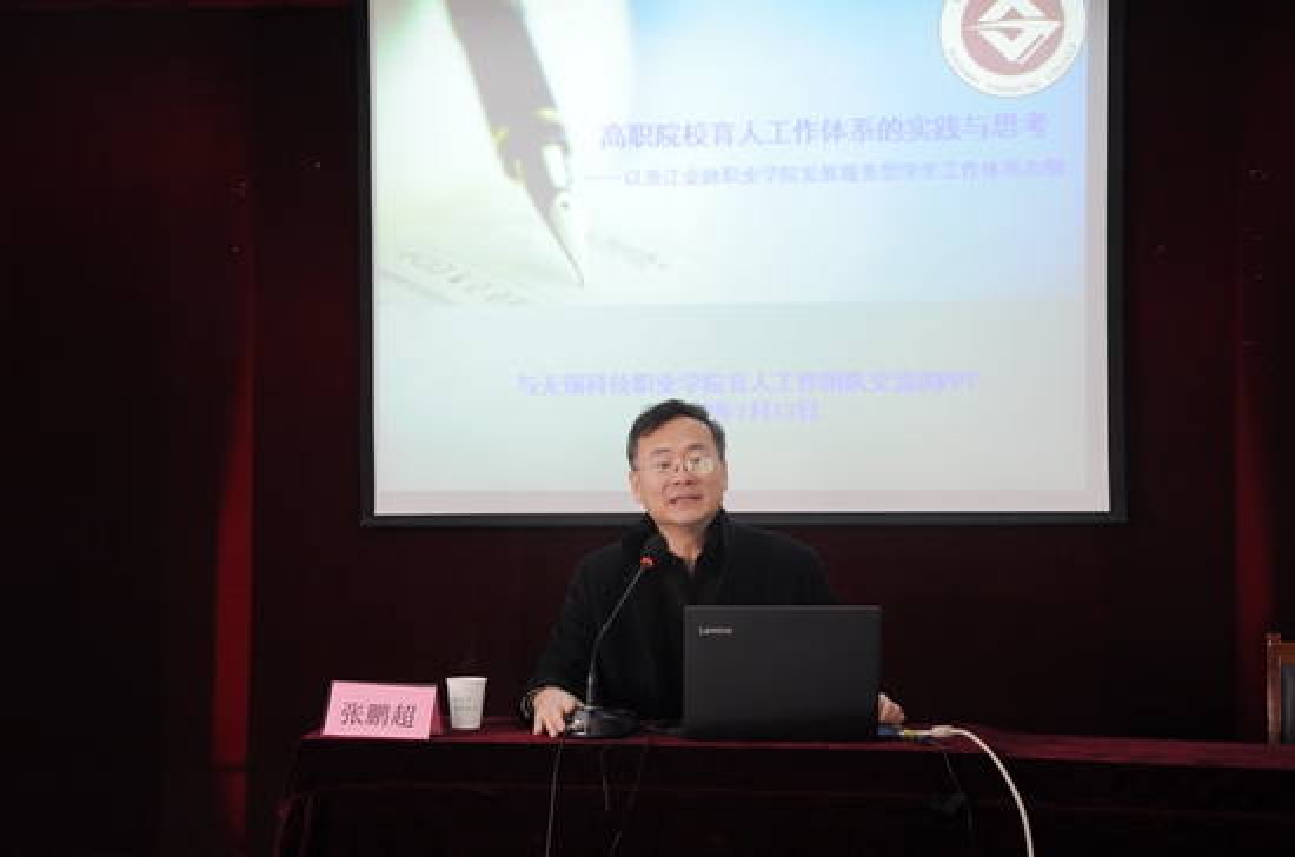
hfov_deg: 33.5
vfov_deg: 22.5
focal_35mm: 60
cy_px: 428
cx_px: 648
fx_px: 2153
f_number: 4.5
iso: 560
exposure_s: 1/30
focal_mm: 40
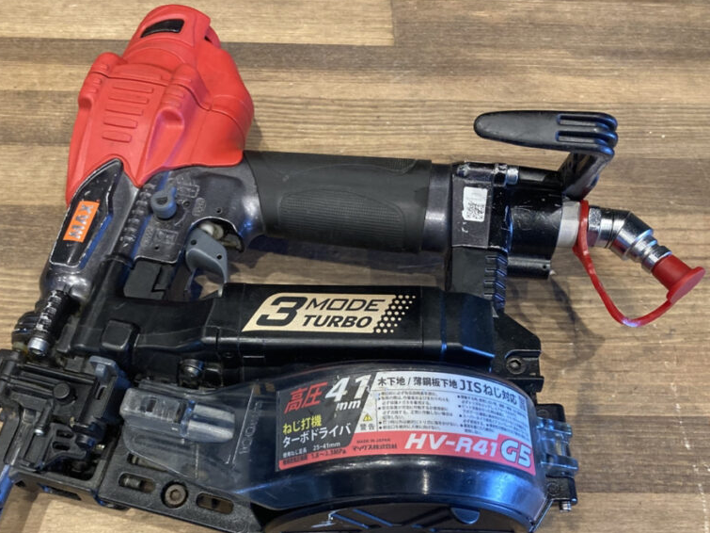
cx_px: 266
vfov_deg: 37.4
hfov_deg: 48.5
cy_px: 350
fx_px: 779
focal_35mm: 38
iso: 200
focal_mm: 3.99
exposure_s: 1/50
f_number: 1.8
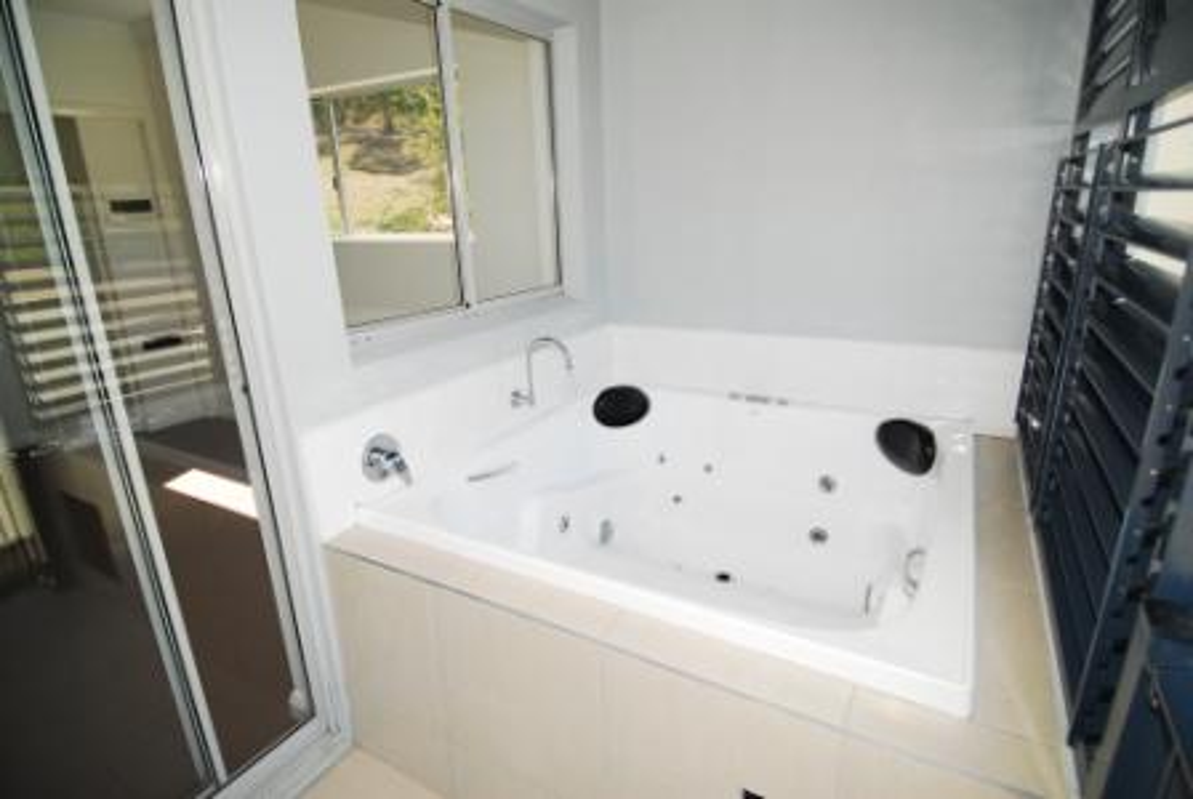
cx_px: 596
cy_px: 400
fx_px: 597
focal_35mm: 18
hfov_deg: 89.9
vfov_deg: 67.5
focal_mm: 12
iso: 200
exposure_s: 1/125
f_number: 4.5
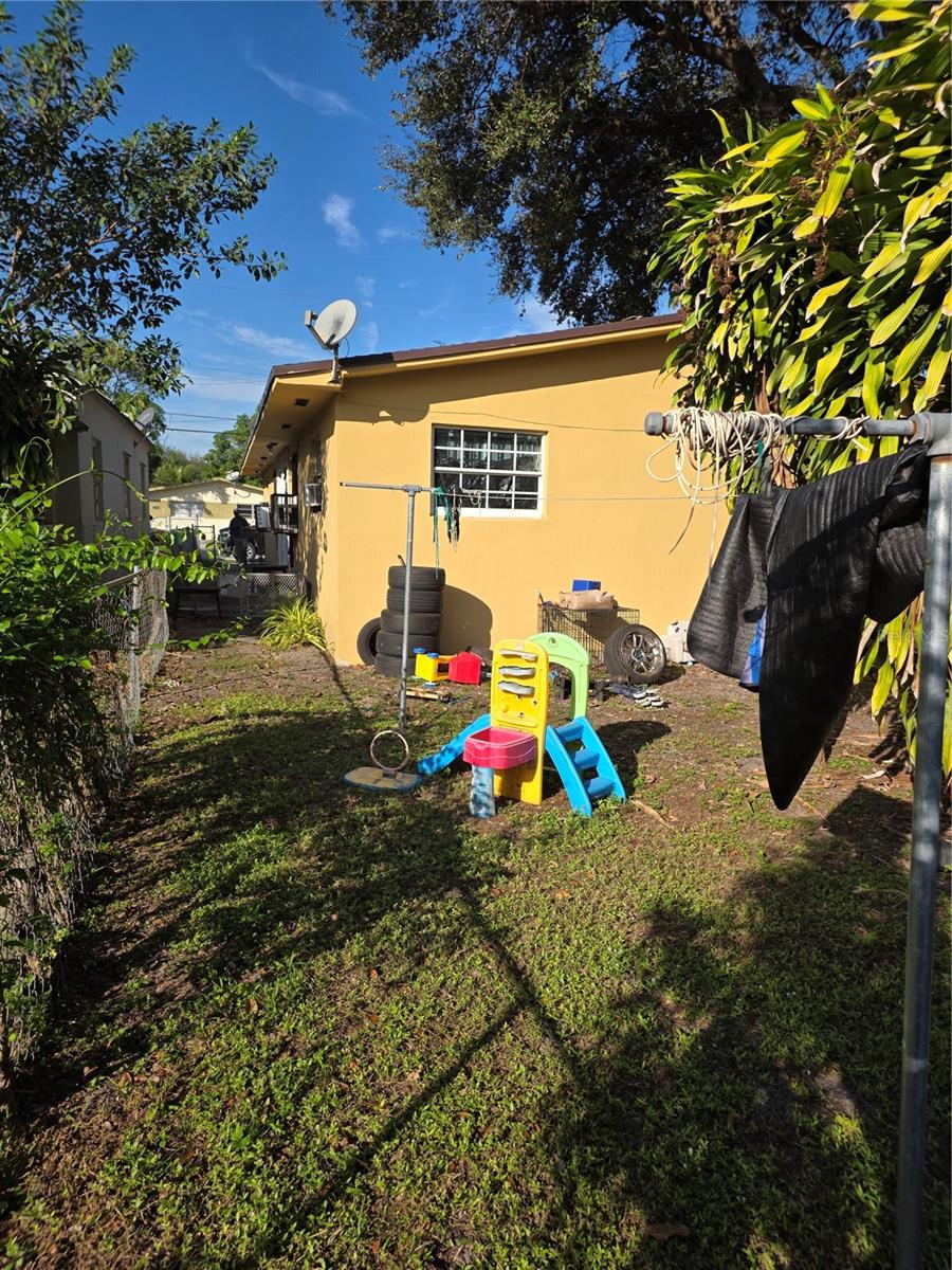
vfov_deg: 73.9
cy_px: 635
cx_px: 476
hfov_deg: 58.9
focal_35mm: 23
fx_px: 843
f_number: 1.7
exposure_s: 1/5608
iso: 80
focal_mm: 6.25
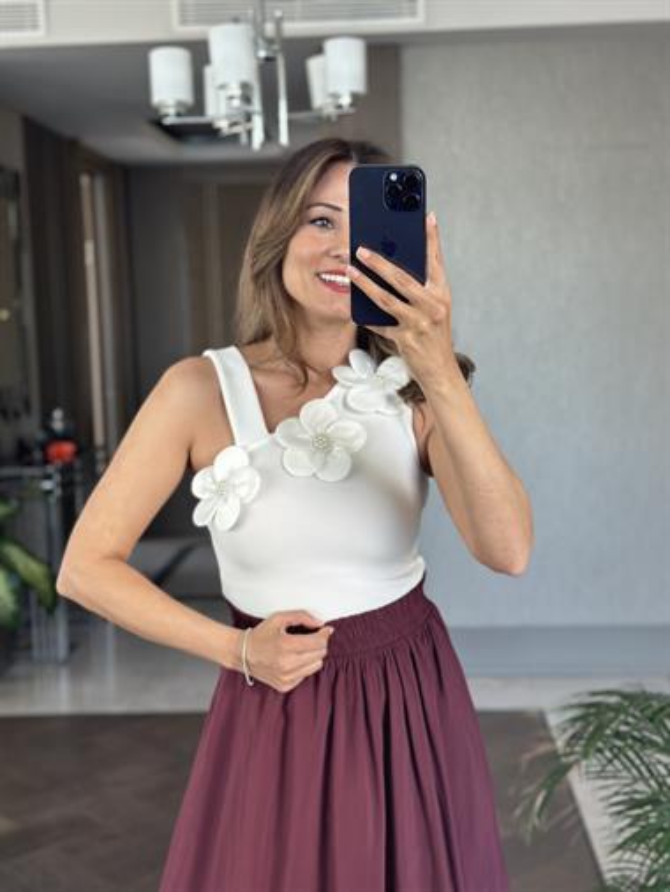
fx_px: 1238
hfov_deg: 30.3
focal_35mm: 48
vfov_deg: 39.6
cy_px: 446
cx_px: 335
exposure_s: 1/75
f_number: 1.78
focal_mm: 6.86
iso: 125
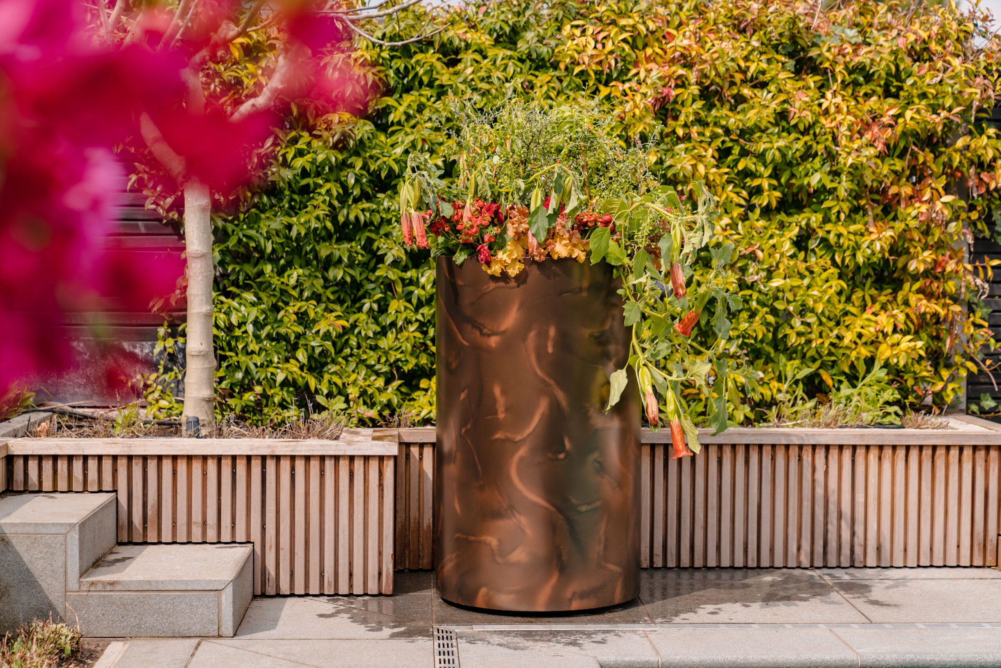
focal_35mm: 63
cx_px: 500
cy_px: 334
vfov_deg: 21.6
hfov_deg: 31.9
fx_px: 1752
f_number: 2.8
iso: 100
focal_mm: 63
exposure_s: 1/1250
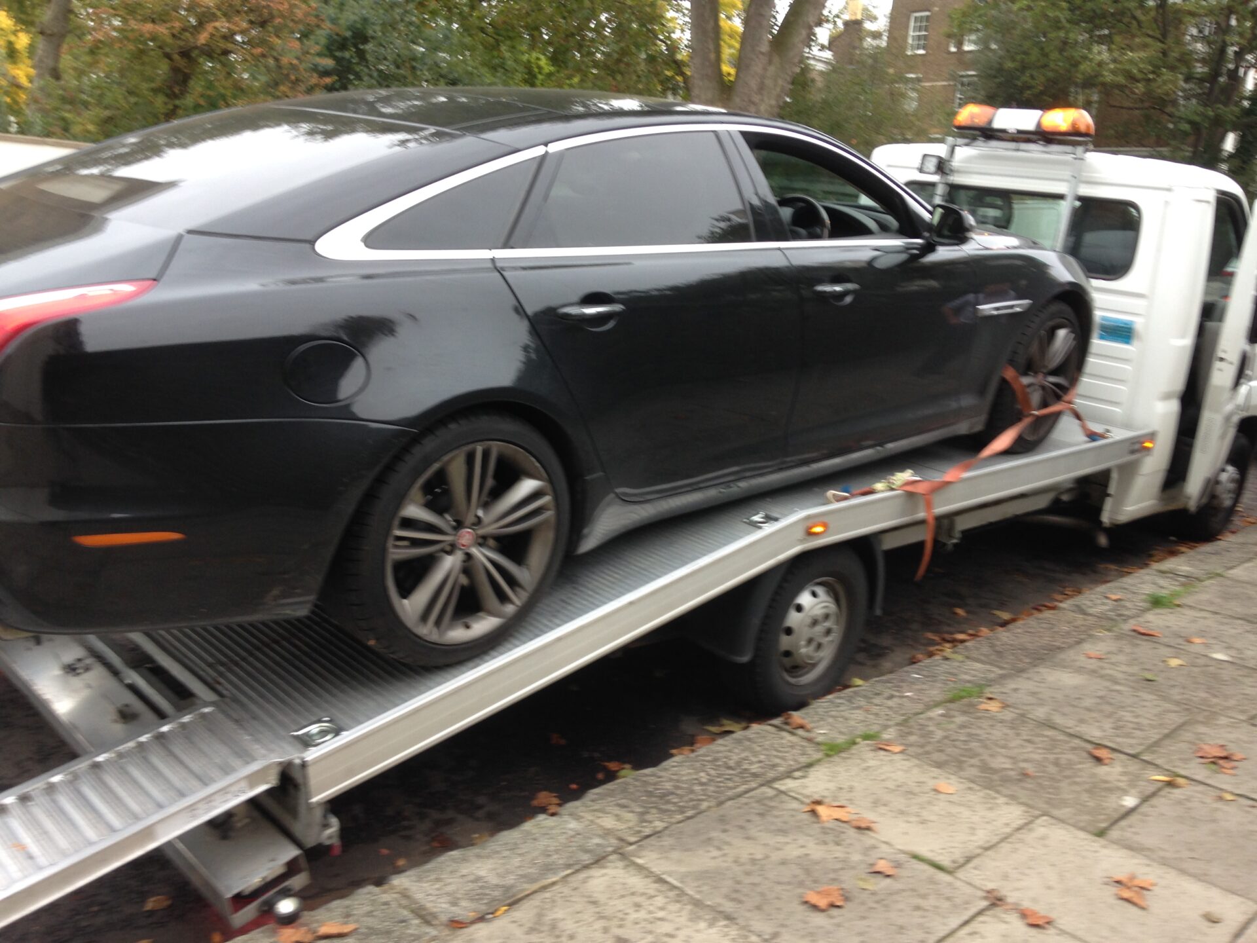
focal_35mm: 33
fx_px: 1198
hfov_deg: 55.4
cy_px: 472
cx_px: 628
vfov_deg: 42.9
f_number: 2.4
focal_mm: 4.12
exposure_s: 1/30
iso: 50
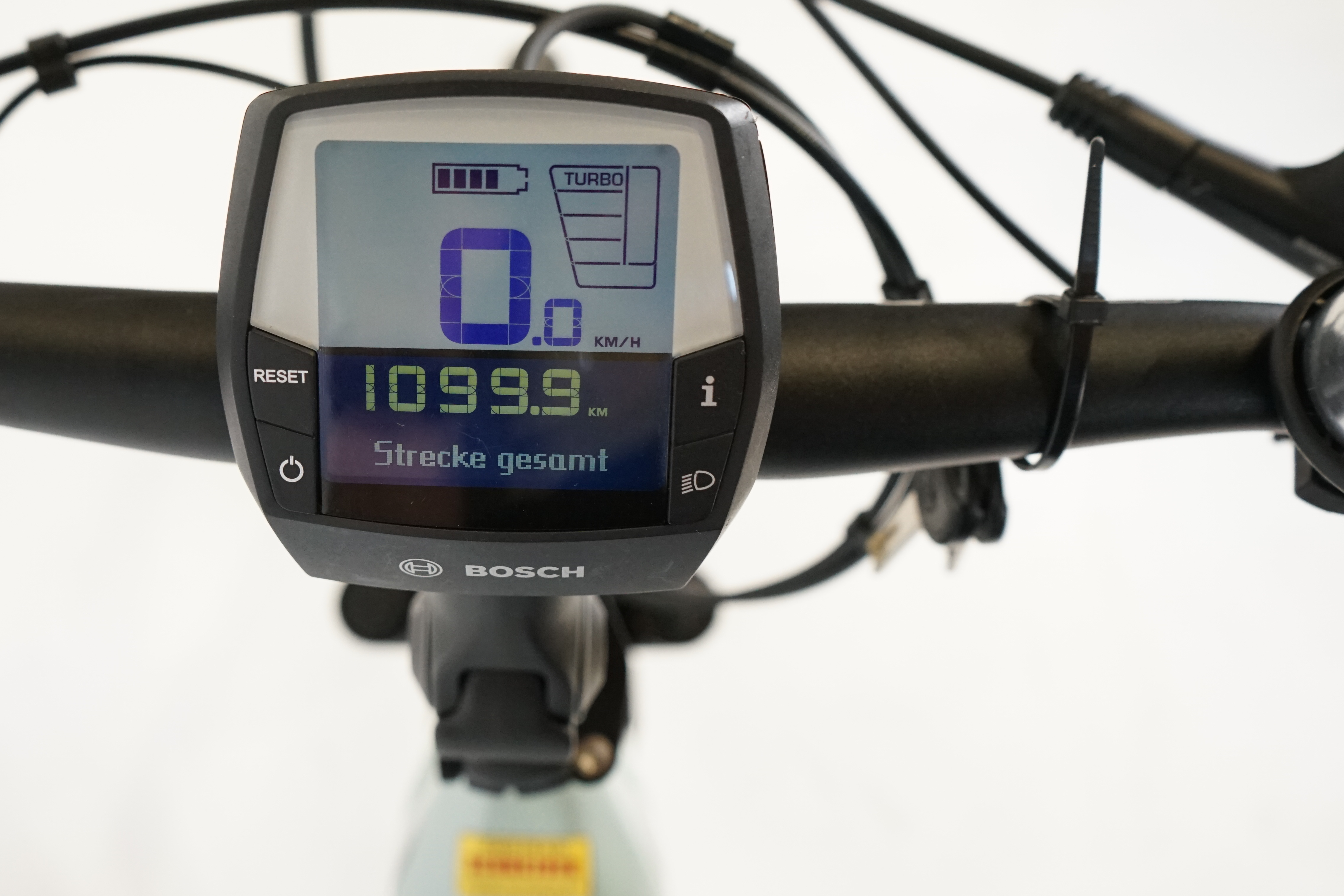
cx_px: 475
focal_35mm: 37
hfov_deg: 51.2
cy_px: 360
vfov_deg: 35.8
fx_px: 1381
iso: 2500
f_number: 5.6
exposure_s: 1/200
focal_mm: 28
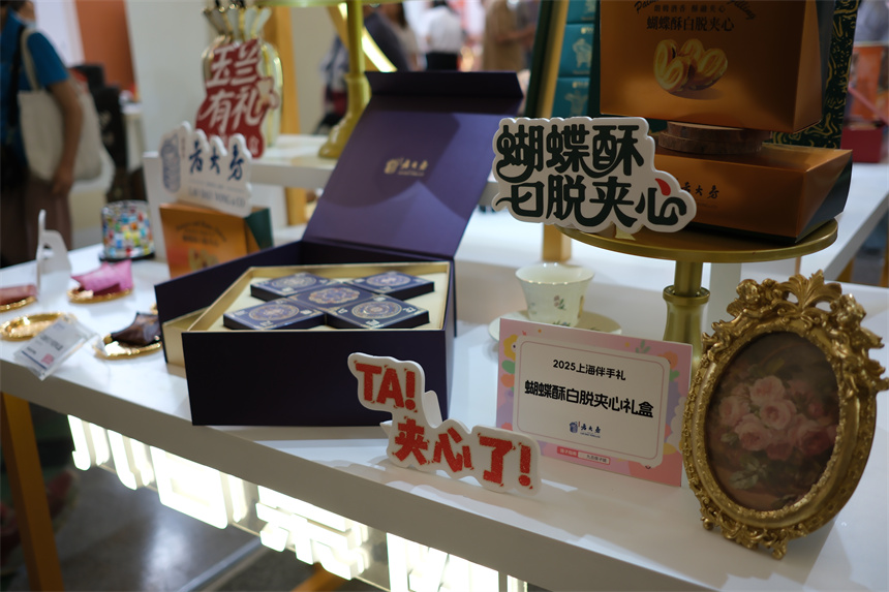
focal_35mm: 35
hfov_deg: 54.4
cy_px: 296
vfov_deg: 37.8
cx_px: 444
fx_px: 864
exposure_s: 1/85
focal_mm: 23
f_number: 2.2
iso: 125
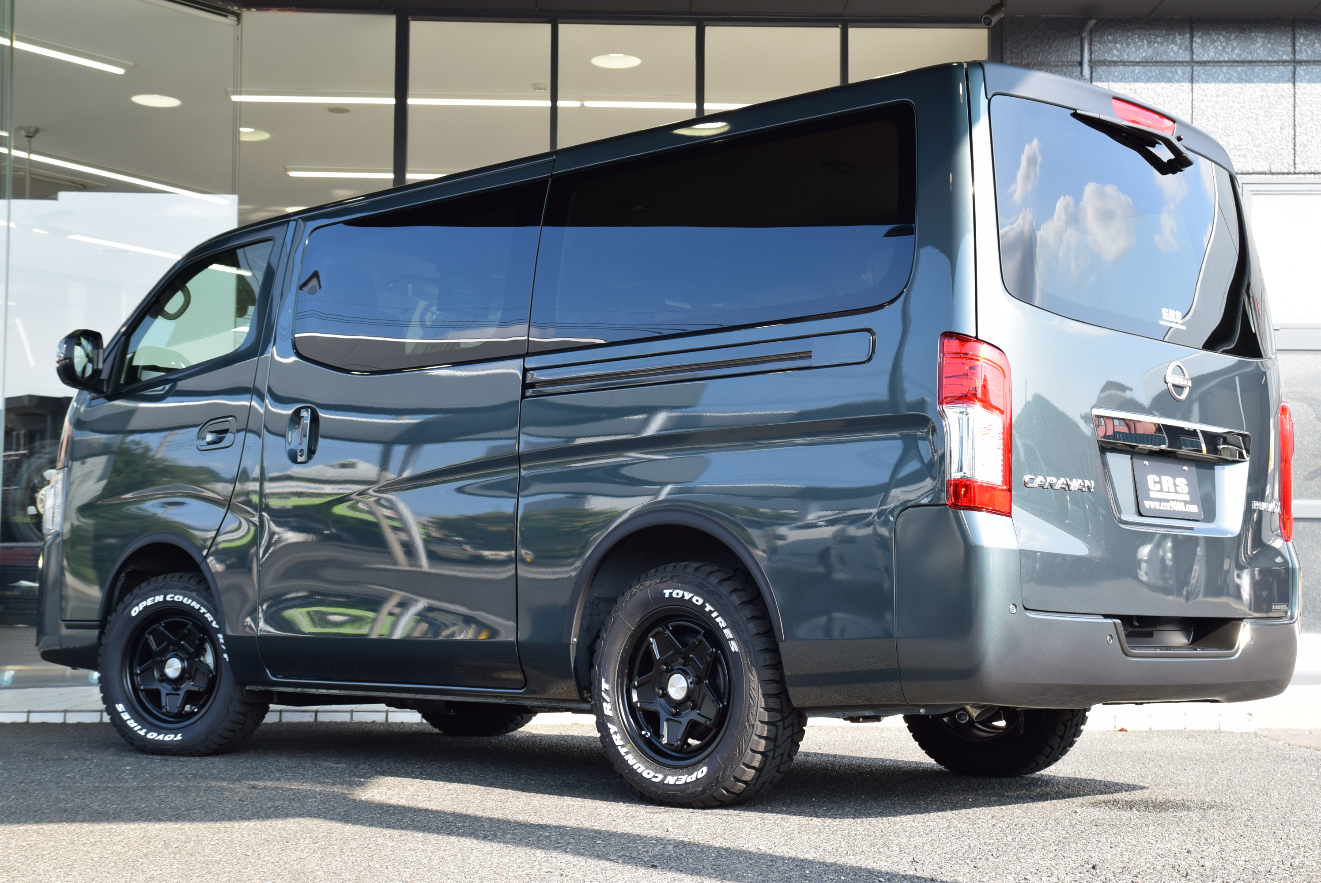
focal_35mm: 51
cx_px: 660
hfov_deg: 38.9
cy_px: 442
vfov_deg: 26.5
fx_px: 1873
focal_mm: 34
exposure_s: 1/200
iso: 400
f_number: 10
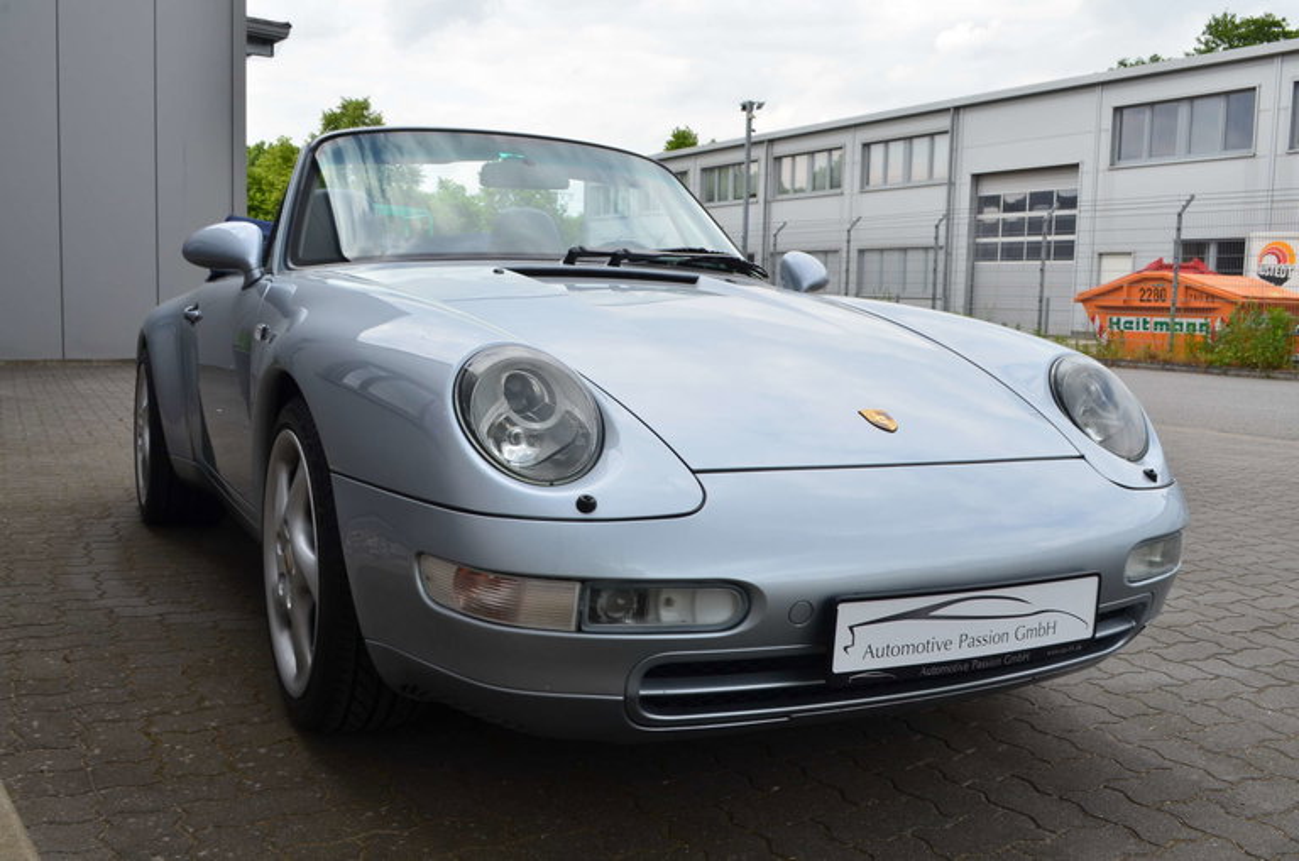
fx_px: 1189
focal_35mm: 33
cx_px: 650
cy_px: 430
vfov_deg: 39.8
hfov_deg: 57.3
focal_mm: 22
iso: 200
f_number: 10
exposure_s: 1/100
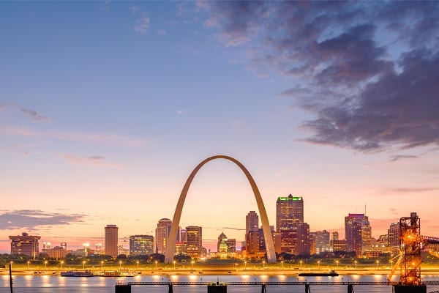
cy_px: 146
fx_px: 463
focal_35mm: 38
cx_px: 220
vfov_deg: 35.1
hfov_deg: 50.7
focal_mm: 38
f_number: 10
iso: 64
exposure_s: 30
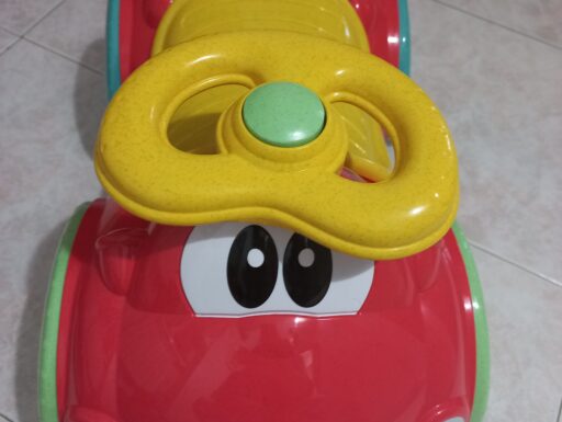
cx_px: 281
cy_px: 211
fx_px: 406
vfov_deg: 55.0
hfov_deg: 69.3
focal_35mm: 25
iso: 320
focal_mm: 4.6
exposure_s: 1/25
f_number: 1.8
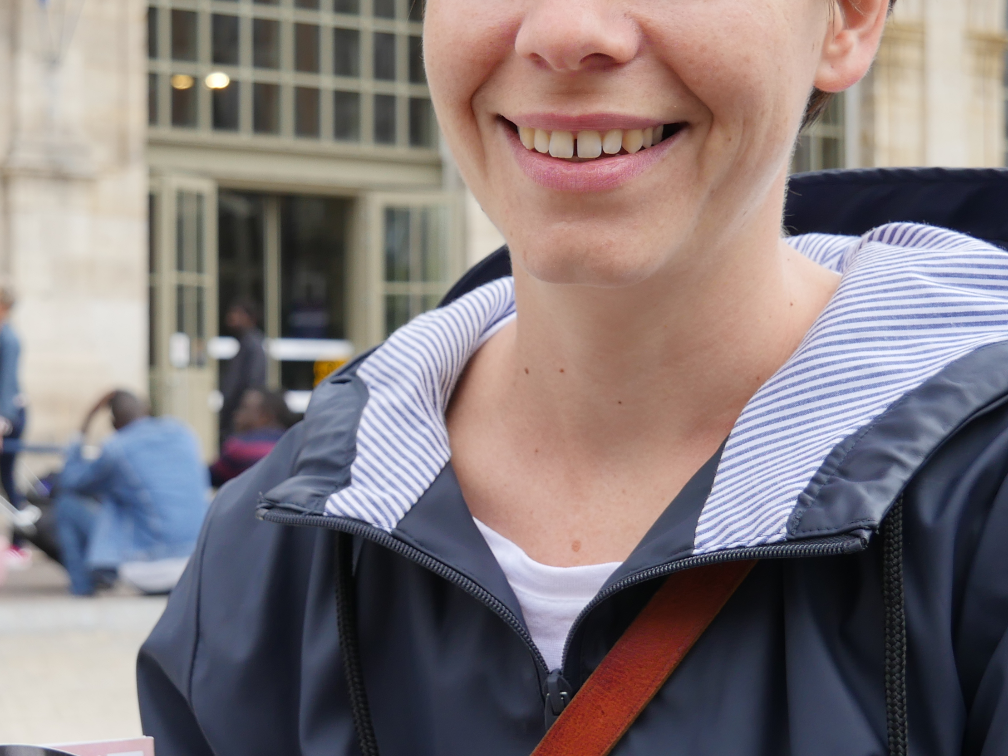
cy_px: 372
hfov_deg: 23.4
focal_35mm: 83
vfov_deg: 17.8
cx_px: 277
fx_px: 2417
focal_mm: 20
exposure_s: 1/500
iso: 200
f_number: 4.5
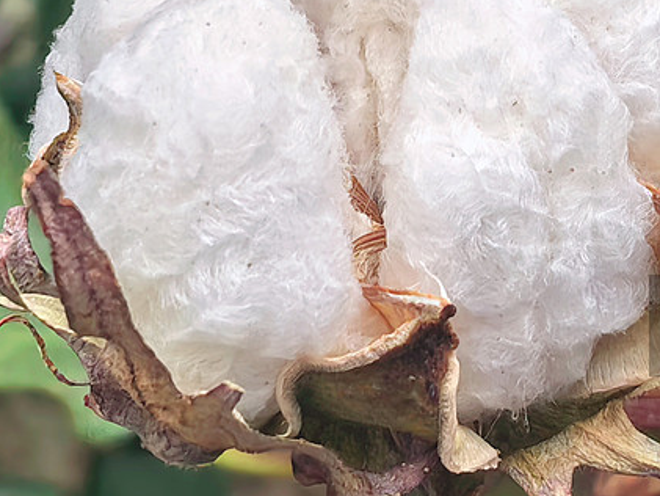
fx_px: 4024
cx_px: 372
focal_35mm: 211
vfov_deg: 7.0
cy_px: 78
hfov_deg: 9.4
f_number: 2
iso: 160
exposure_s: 1/2294
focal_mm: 5.8
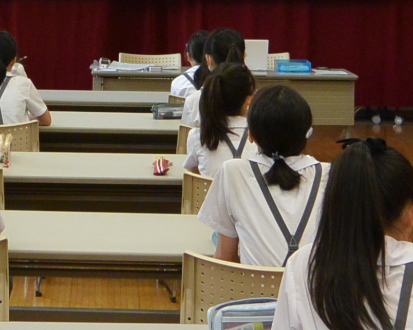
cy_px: -40
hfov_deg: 16.3
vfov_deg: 12.9
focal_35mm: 117
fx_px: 1430
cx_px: 77
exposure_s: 1/125
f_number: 3.5
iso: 450
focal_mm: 11
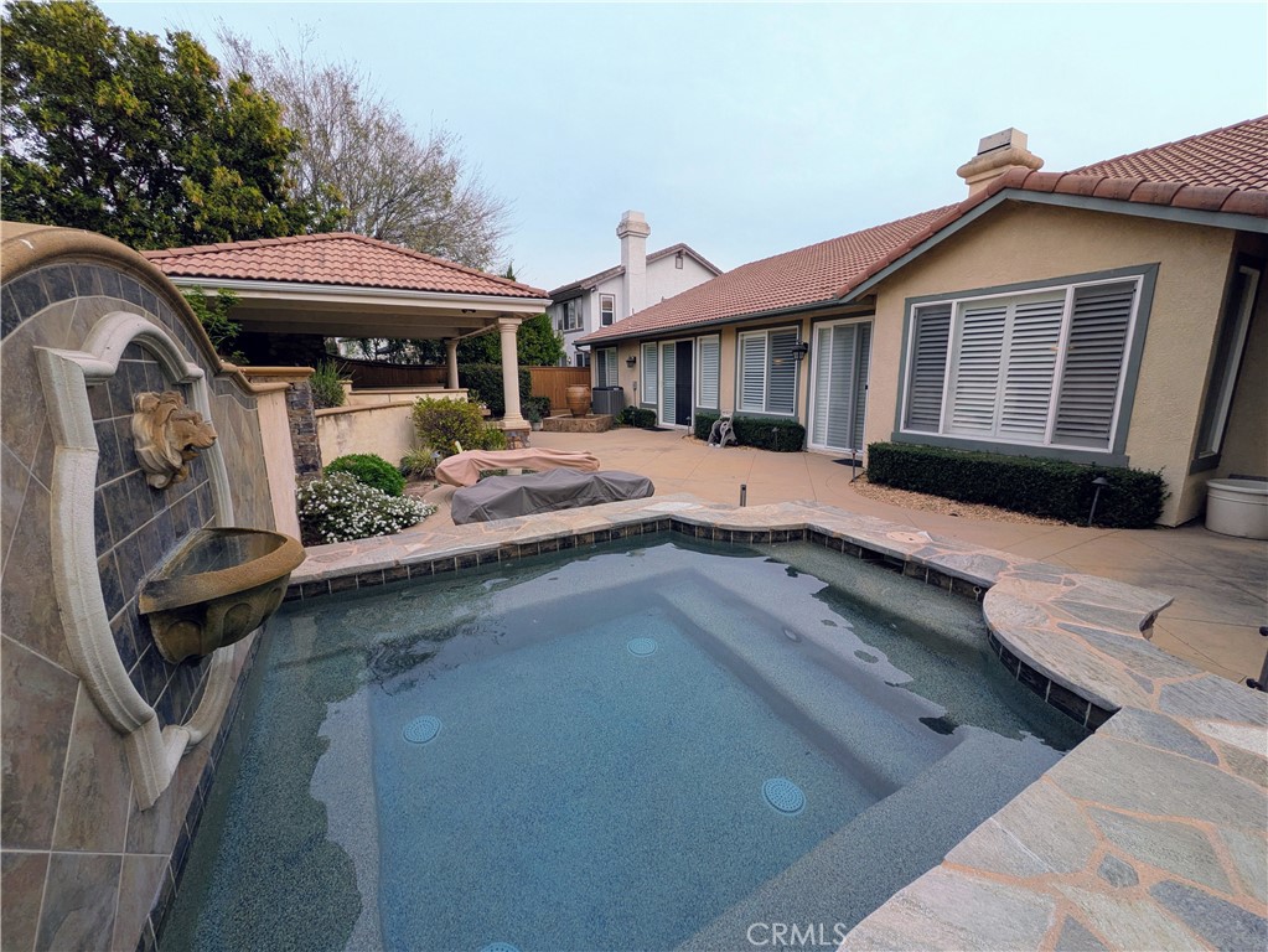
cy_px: 476
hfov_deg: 102.0
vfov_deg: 85.7
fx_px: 513
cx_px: 634
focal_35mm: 14
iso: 47
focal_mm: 1.83
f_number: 2.2
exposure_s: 1/233
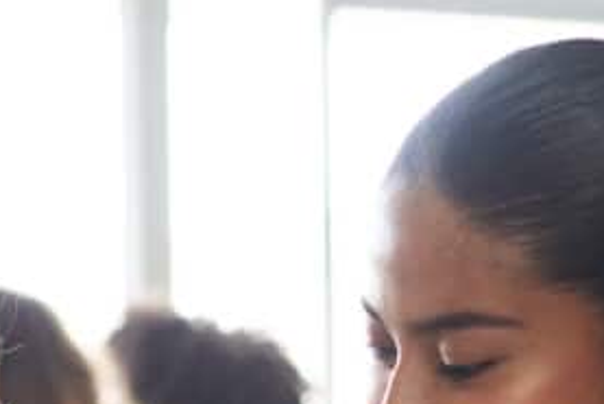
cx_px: 17
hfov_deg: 10.1
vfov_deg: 6.6
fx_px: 3408
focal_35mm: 203
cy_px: 726
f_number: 3.2
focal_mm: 55
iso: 250
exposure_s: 1/100
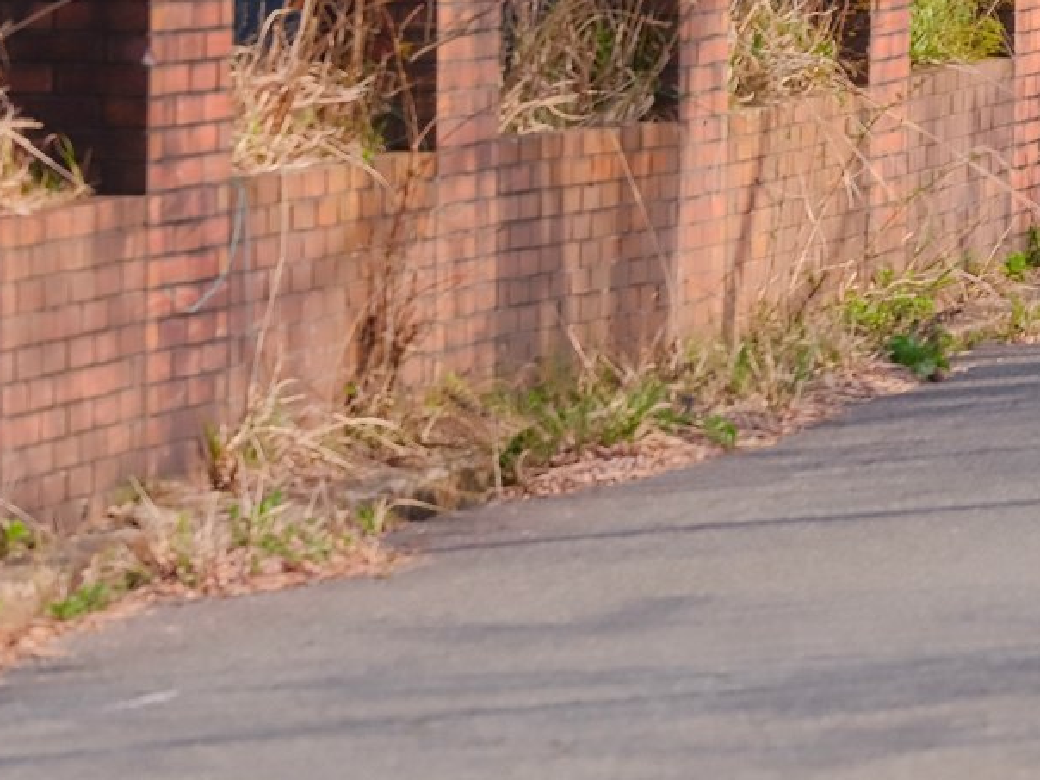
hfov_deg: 5.1
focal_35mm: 384
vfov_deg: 3.8
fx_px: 11537
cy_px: -515
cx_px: 2219
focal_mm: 110
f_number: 5.6
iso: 200
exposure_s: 1/320
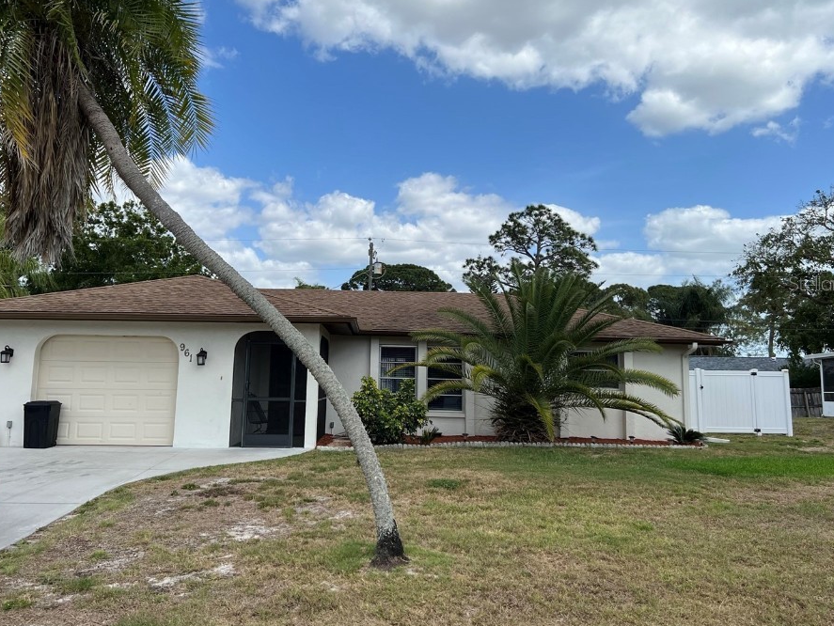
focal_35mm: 30
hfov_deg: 59.9
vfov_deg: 46.8
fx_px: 723
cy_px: 283
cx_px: 396
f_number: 1.5
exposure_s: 1/5319
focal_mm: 5.7
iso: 50
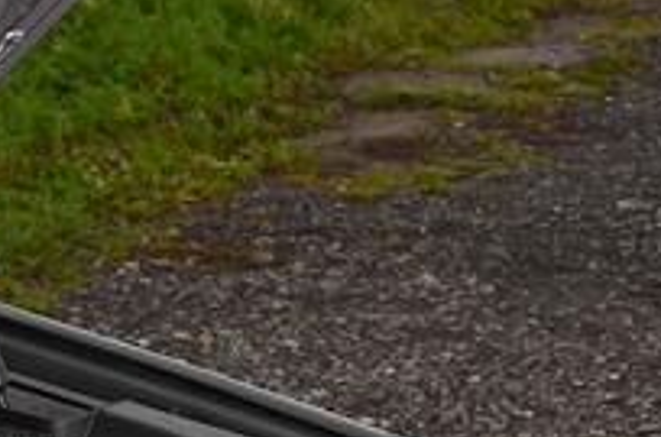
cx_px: -224
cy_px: 1047
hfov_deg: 10.1
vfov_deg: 6.5
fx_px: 3664
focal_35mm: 200
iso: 250
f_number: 13
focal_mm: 34
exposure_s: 1/40
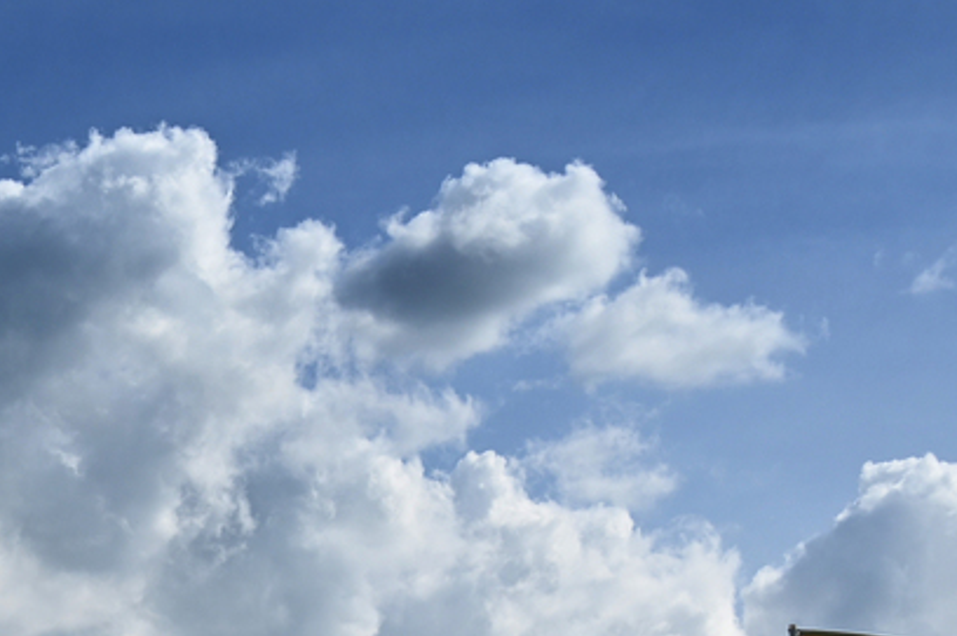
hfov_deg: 16.3
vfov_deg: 11.2
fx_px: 3103
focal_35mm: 117
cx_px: -378
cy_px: 953
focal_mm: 31.5
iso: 100
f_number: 5
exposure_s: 1/1250
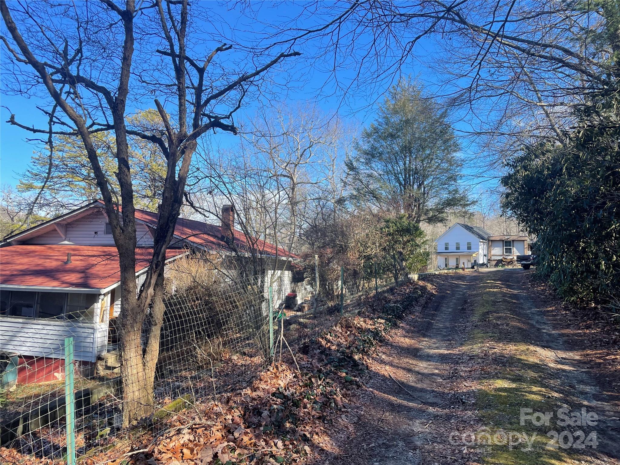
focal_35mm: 26
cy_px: 232
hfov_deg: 67.3
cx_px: 310
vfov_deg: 53.1
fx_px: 466
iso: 32
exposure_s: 1/997
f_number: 1.6
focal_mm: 4.2
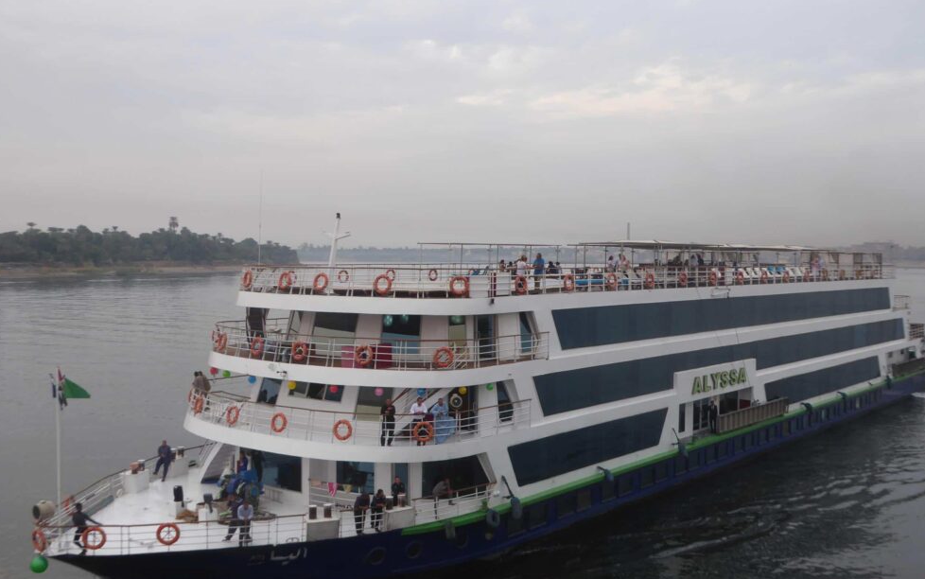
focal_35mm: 39
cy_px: 307
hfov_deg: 50.4
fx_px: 983
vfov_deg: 32.8
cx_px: 466
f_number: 3.7
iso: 80
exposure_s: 1/60
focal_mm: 6.3
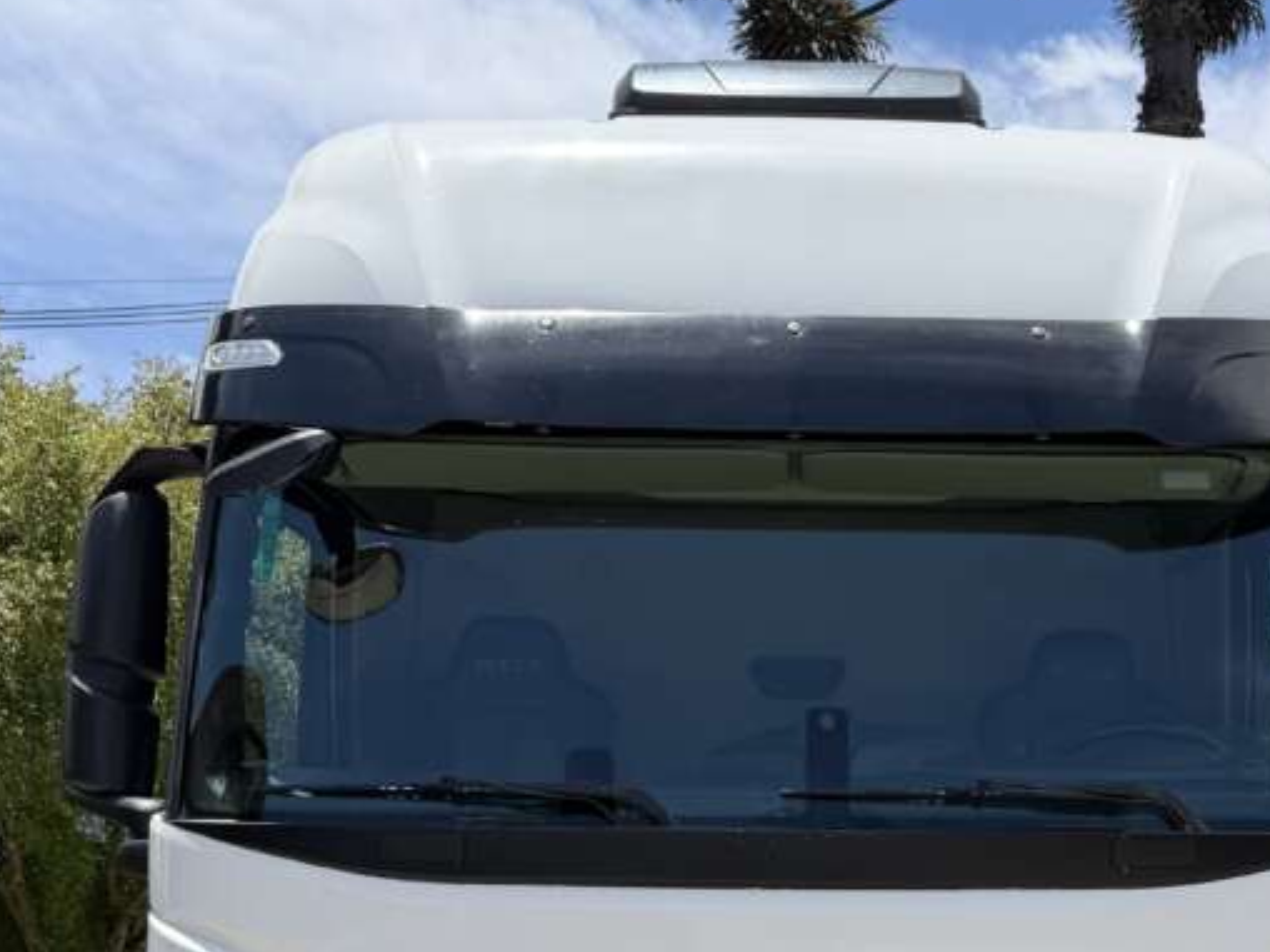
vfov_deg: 27.1
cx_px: 855
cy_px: 932
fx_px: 1871
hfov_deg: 37.1
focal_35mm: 51
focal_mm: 6.76
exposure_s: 1/3145
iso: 80
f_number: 1.78
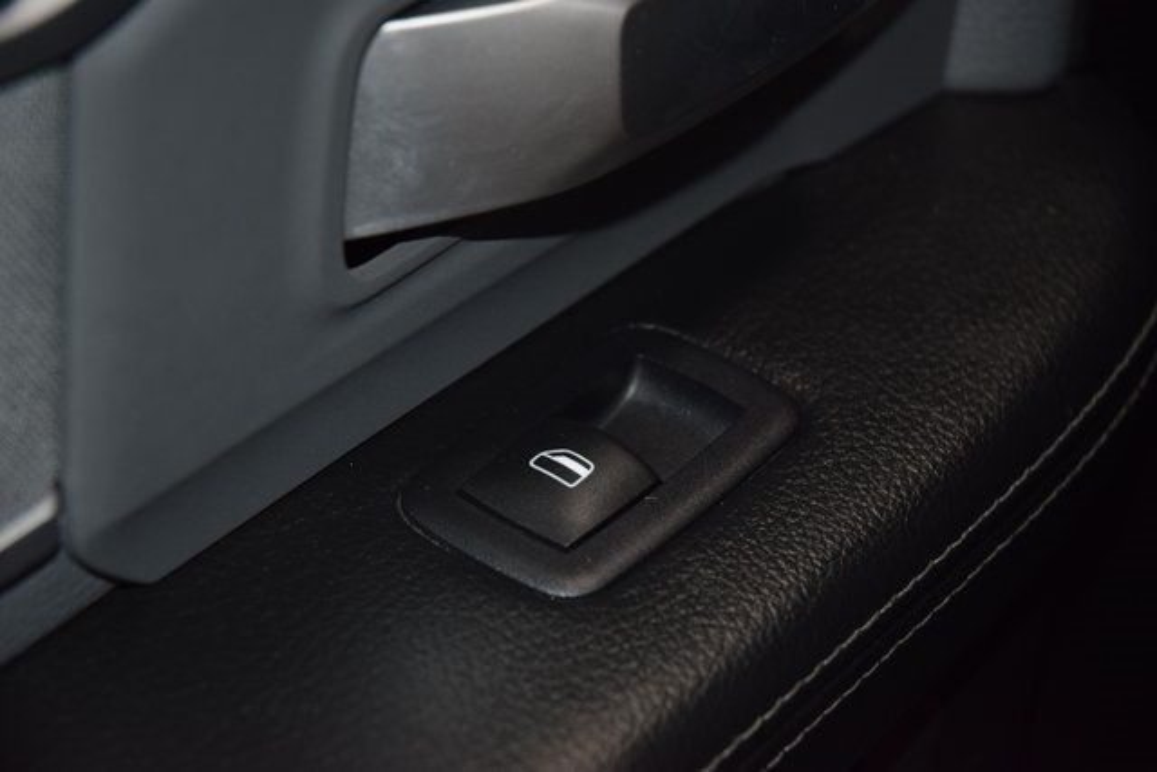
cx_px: 578
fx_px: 3375
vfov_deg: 13.0
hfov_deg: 19.5
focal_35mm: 105
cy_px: 386
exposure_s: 1/125
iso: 1000
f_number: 4.5
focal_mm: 70
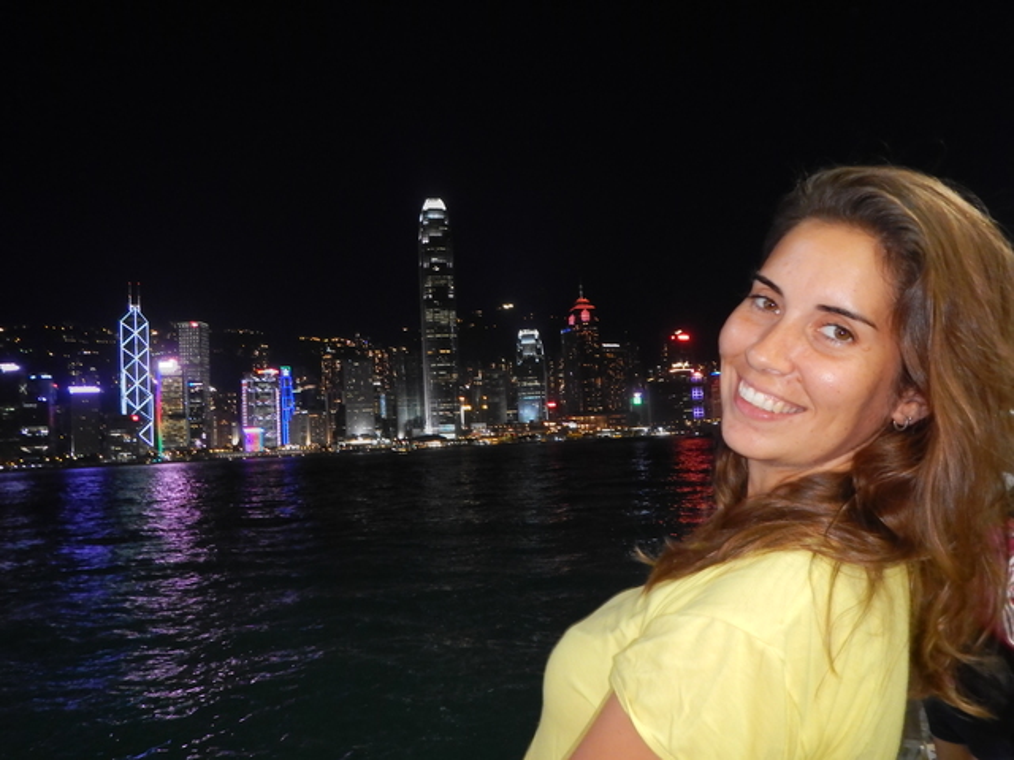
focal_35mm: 28
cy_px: 380
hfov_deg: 63.4
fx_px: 820
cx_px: 507
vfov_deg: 49.7
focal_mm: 5
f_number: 3.9
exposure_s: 1/30
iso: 200
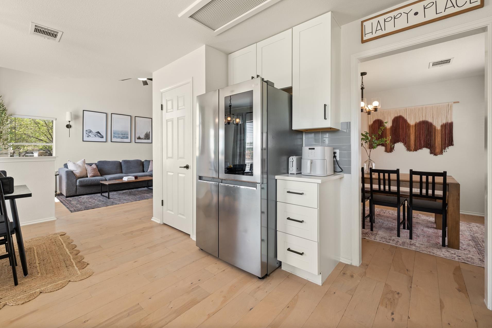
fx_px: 205
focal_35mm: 15
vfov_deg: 77.2
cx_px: 231
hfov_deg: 100.3
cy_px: 153
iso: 250
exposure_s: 1/6
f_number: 8
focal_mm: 14
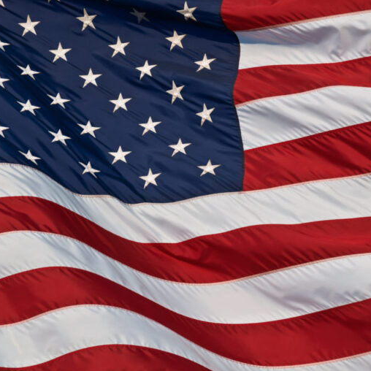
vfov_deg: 4.6
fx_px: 4668
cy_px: 186
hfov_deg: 4.6
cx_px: 189
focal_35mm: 385
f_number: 5.6
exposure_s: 1/640
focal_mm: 200
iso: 100
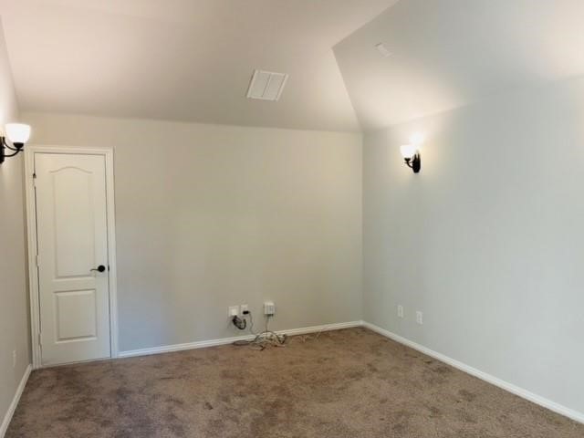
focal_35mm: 26
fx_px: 439
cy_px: 219
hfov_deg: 67.3
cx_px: 292
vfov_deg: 53.1
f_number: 1.8
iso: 100
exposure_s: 1/60
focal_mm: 4.25
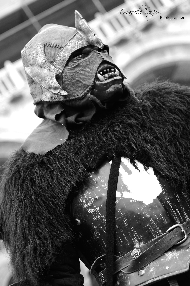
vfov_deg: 19.5
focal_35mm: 105
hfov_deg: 13.0
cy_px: 143
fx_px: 833
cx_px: 95
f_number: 4
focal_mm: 70
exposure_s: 1/100
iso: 200
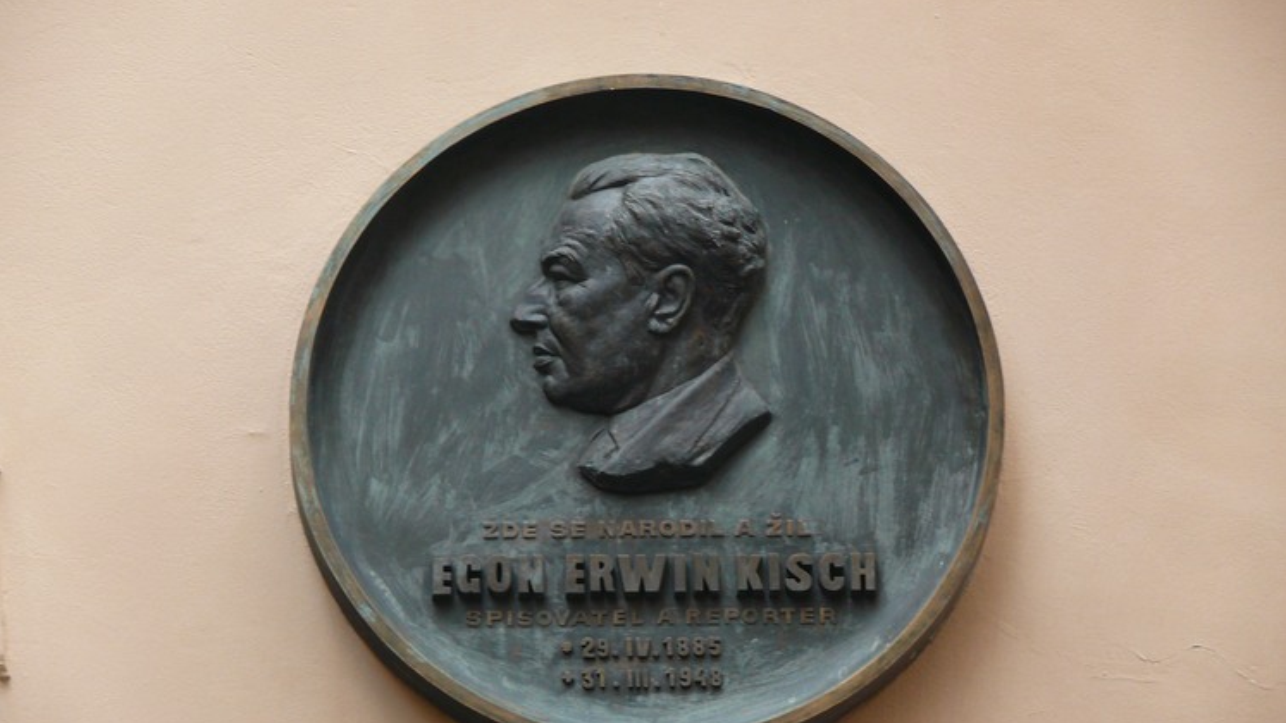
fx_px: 6410
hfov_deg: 11.5
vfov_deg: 6.5
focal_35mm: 188
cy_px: 418
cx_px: 644
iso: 200
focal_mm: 36.4
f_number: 3.6
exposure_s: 1/125
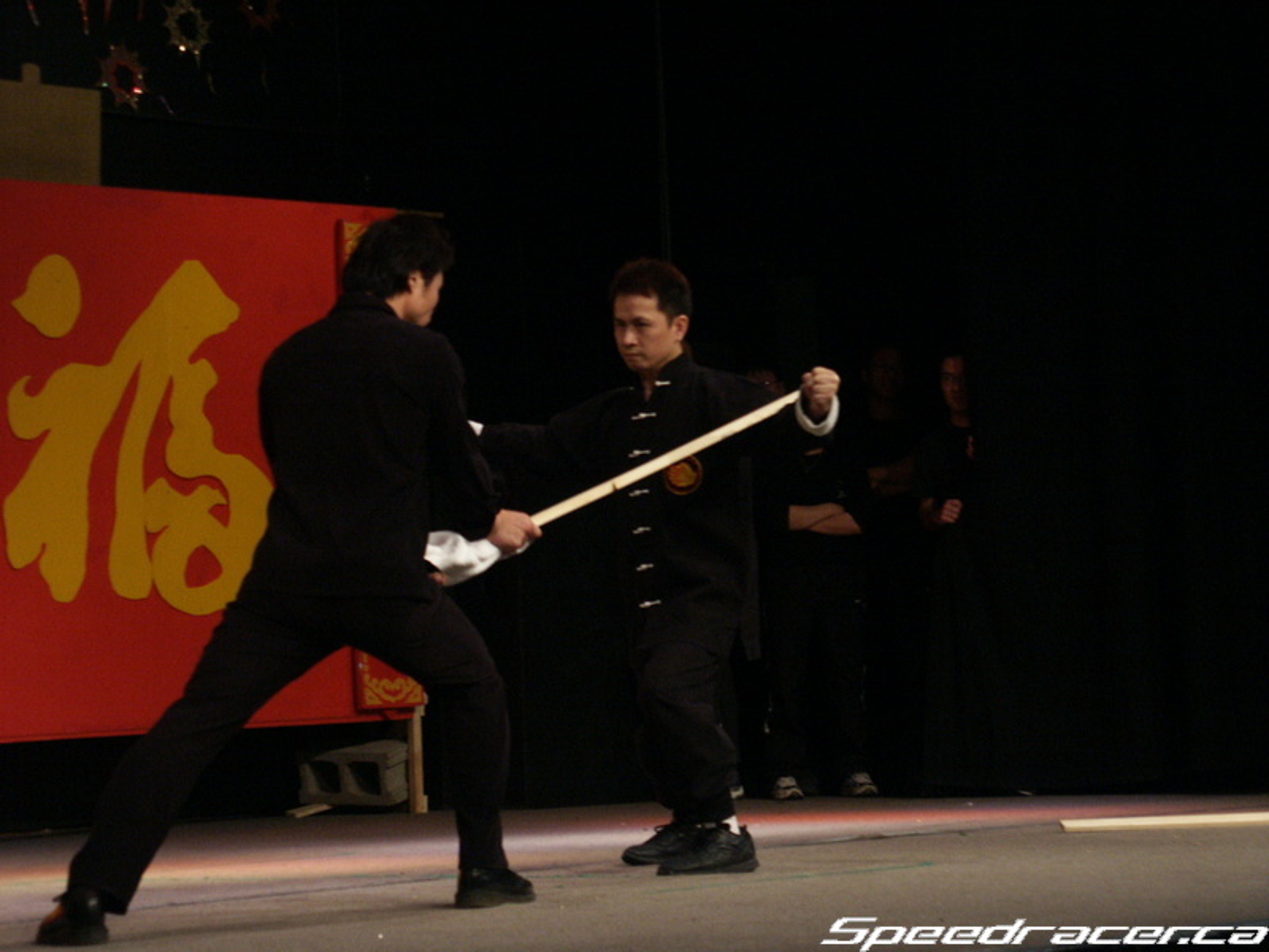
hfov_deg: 15.9
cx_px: 634
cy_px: 476
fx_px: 4546
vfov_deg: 12.0
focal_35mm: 124
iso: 200
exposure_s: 1/60
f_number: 3.5
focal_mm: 31.46
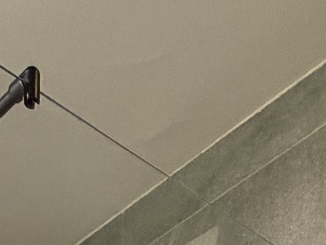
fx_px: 970
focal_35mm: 103
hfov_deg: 18.2
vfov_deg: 9.1
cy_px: 871
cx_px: -57
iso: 320
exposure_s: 1/100
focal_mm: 2.22
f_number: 2.2
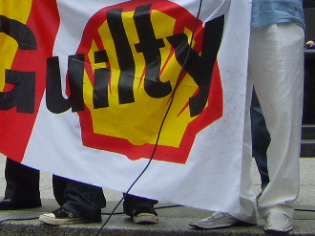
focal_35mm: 118
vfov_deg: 12.1
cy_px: -96
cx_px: -25
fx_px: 1073
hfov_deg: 16.2
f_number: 6.4
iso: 50
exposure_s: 1/100
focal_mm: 7.8
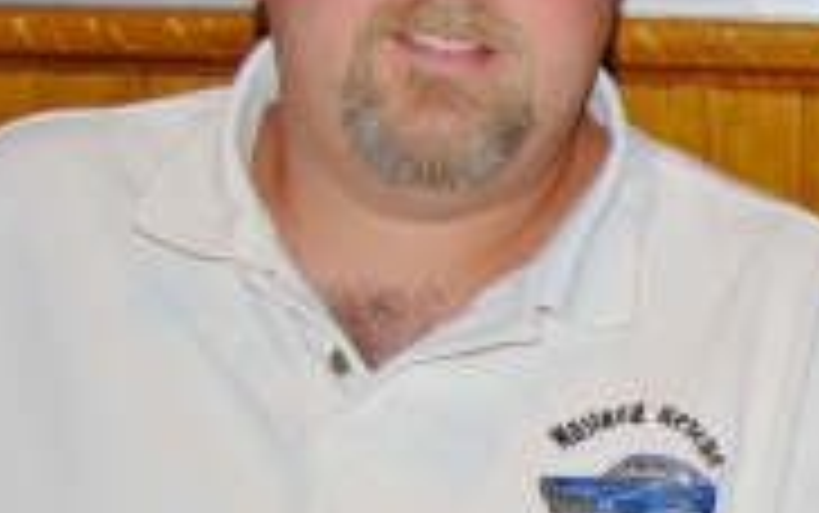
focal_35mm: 140
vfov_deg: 9.4
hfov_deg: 14.4
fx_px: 3127
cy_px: 405
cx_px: 1026
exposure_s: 1/60
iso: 200
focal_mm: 26
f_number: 4
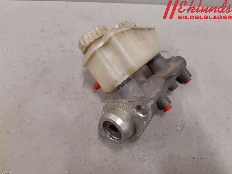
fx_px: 174
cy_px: 87
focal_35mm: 26
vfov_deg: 53.1
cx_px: 116
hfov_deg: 67.3
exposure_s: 1/50
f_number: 1.7
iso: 160
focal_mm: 3.93
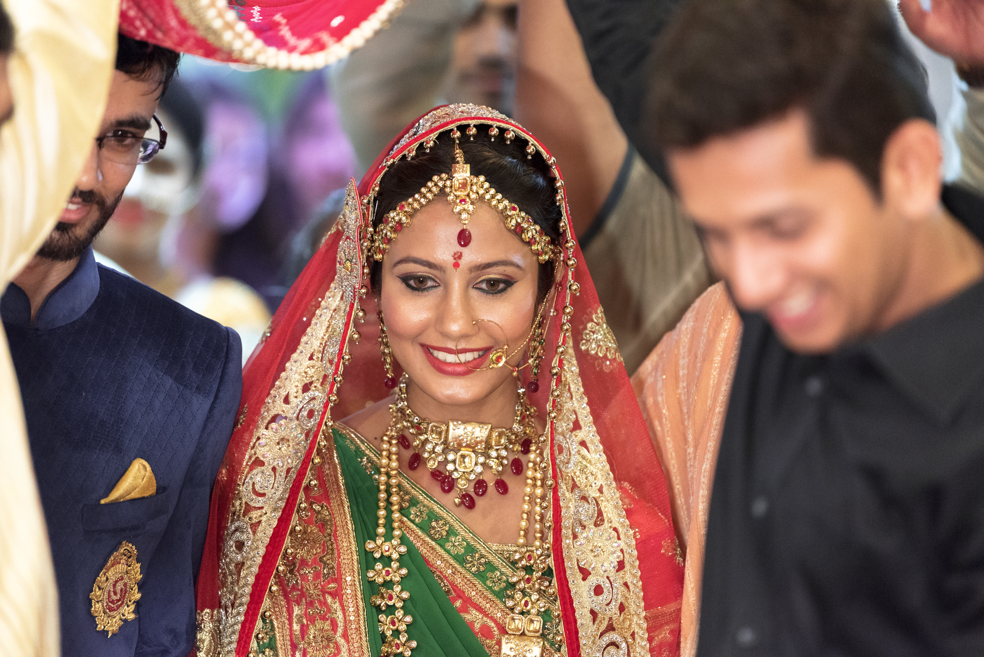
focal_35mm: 200
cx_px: 492
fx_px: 5468
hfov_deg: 10.3
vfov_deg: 6.9
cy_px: 328
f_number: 2.8
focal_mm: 200
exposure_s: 1/160
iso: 2000
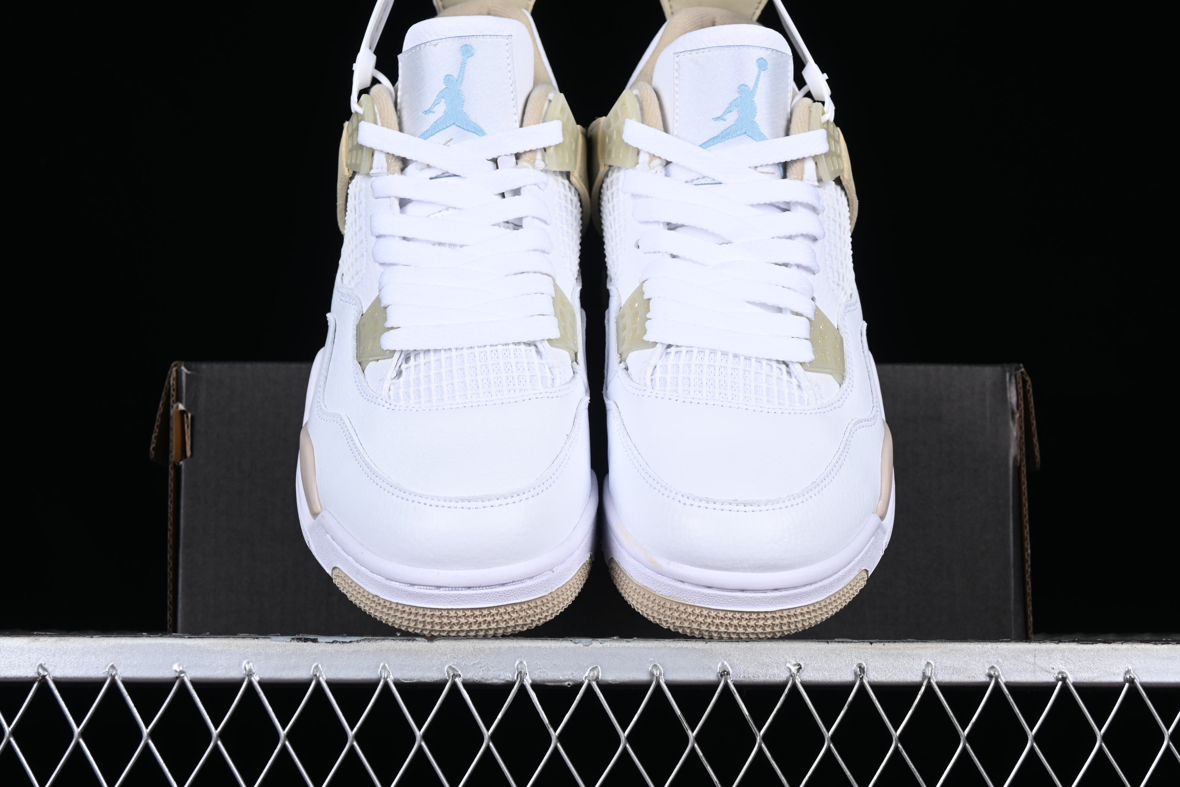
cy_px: 394
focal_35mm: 75
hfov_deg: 27.0
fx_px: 2458
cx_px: 590
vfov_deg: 18.2
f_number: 8
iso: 160
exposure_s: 1/125
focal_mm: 50
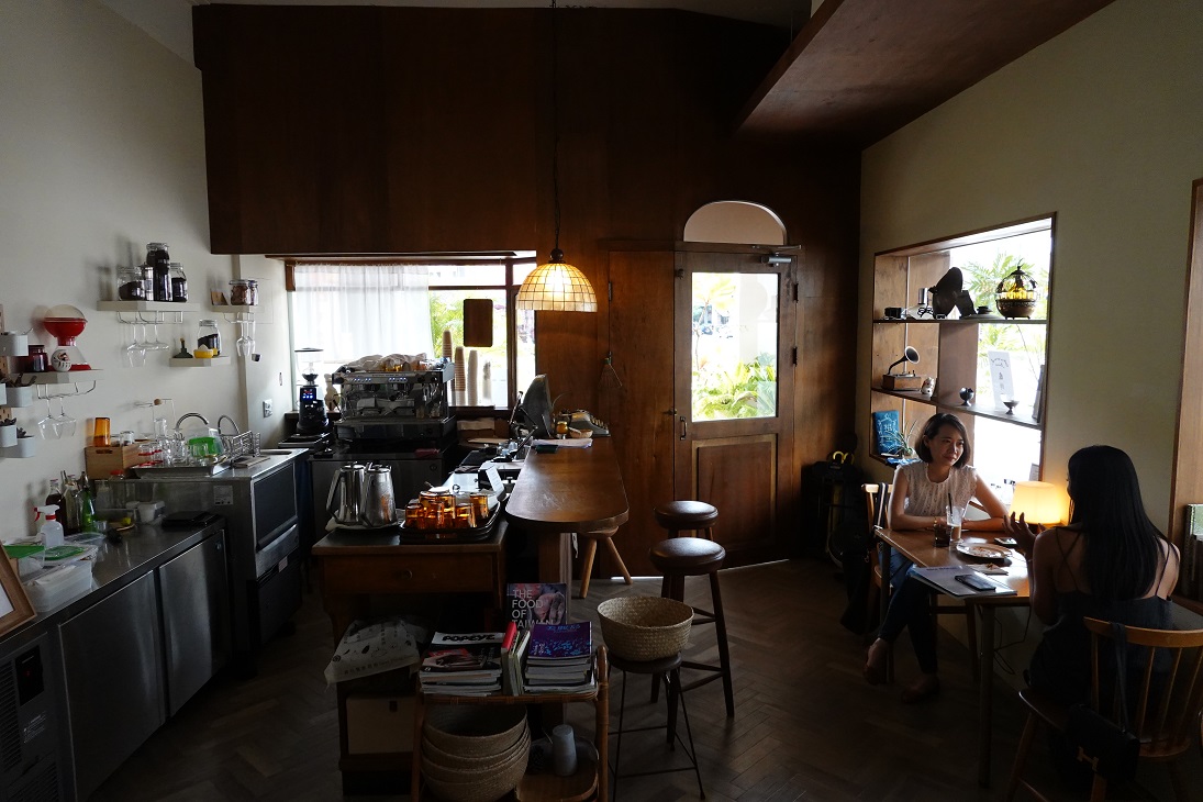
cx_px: 602
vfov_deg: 53.1
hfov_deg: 73.7
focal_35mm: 24
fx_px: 802
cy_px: 401
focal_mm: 9
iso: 1000
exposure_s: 1/125
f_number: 3.5
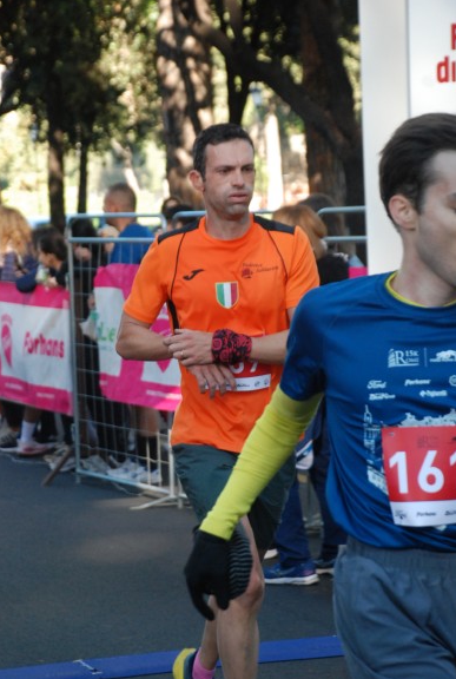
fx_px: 2362
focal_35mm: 125
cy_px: 351
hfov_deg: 11.0
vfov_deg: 16.4
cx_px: 235
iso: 1000
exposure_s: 1/250
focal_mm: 80
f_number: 5.6
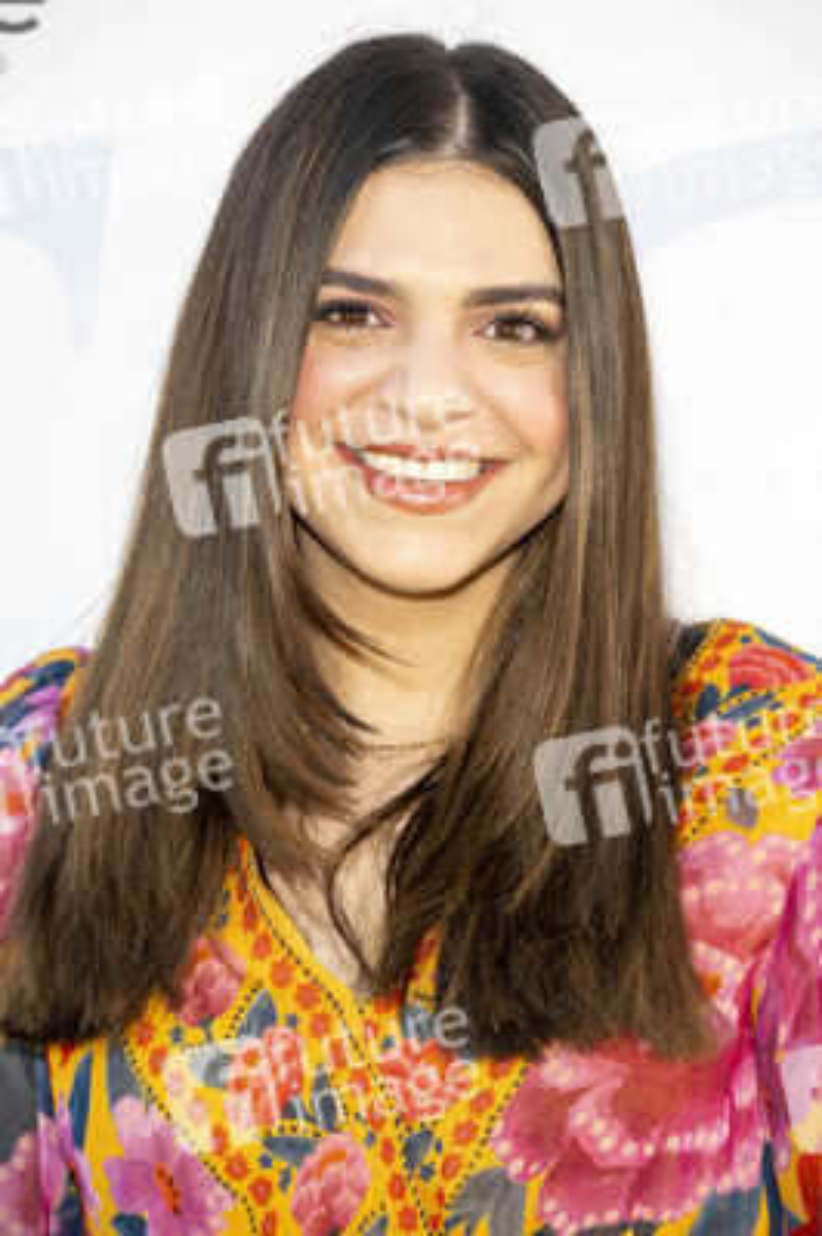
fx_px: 3534
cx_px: 411
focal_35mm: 103
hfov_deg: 13.3
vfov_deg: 19.8
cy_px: 618
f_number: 5.6
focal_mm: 103
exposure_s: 1/200
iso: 200
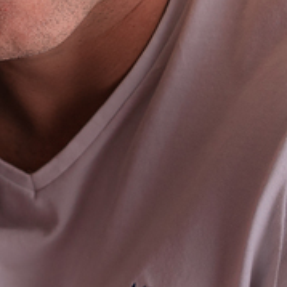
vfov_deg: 8.8
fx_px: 1867
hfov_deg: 8.1
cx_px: -386
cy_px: 139
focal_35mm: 199
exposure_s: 1/200
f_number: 4.5
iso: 100
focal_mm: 35
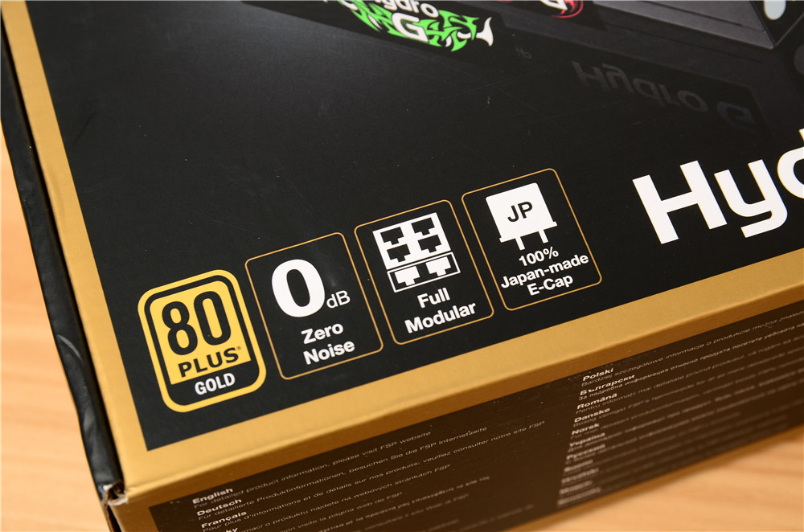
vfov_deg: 18.1
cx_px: 402
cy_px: 266
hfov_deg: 27.0
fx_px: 1671
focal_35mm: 75
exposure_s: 1/125
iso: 100
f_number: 6.3
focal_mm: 50
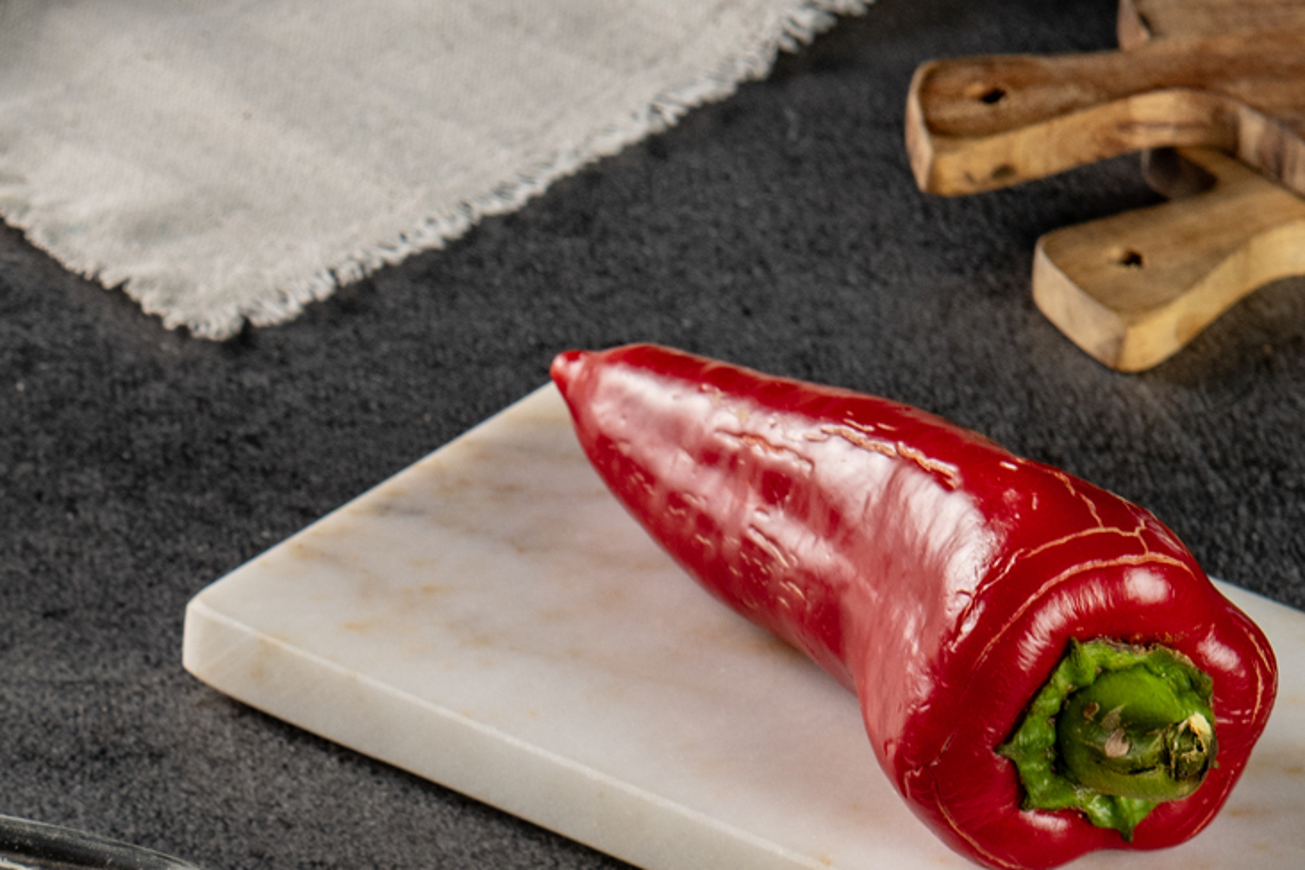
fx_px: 9893
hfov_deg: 7.5
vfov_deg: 5.0
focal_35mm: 273
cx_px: -248
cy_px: 1073
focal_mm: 70
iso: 100
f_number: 11
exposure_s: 1/160
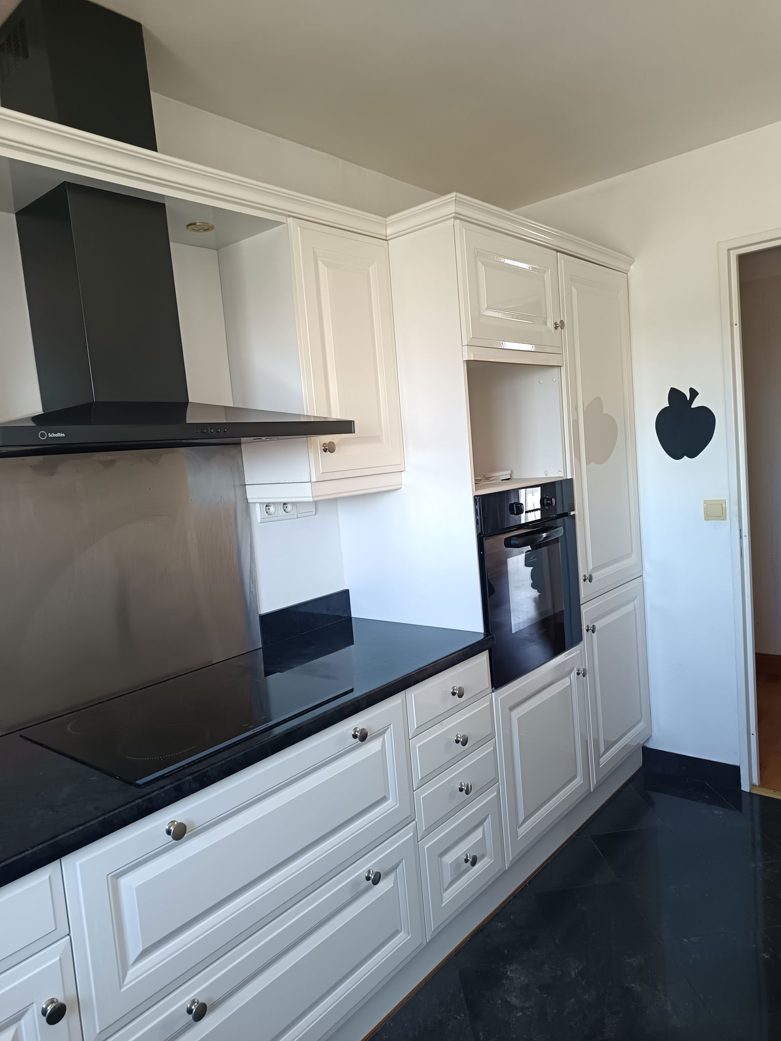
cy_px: 520
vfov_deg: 71.6
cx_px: 390
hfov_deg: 56.8
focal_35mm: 24
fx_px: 722
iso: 935
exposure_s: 1/33.3
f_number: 1.75
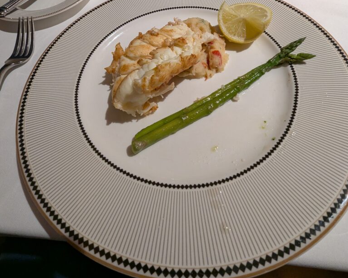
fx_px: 175
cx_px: 175
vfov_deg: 74.3
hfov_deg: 89.6
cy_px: 90
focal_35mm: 17
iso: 153
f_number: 2.2
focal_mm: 1.95
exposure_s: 1/46.2
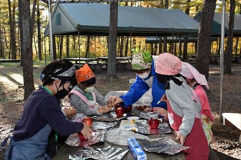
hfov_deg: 46.4
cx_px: 120
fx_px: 281
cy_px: 80
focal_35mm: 42
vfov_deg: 31.9
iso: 2200
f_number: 8
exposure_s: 1/125
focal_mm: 28
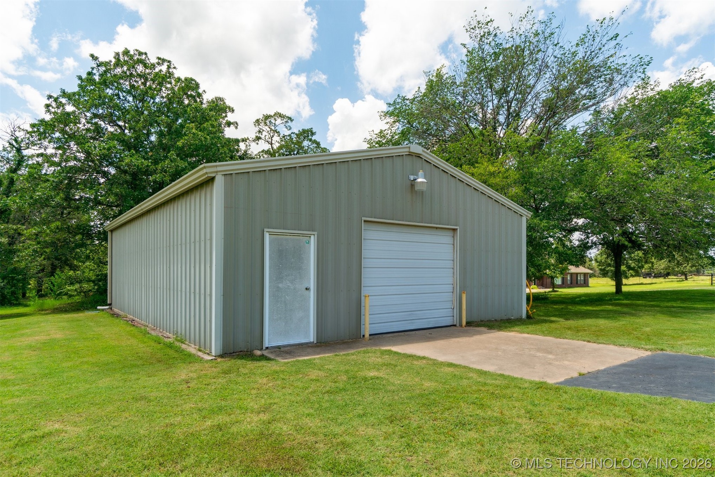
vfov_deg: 63.2
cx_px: 358
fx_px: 387
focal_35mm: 20
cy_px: 238
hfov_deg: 85.4
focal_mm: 13
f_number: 8
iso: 100
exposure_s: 1/500
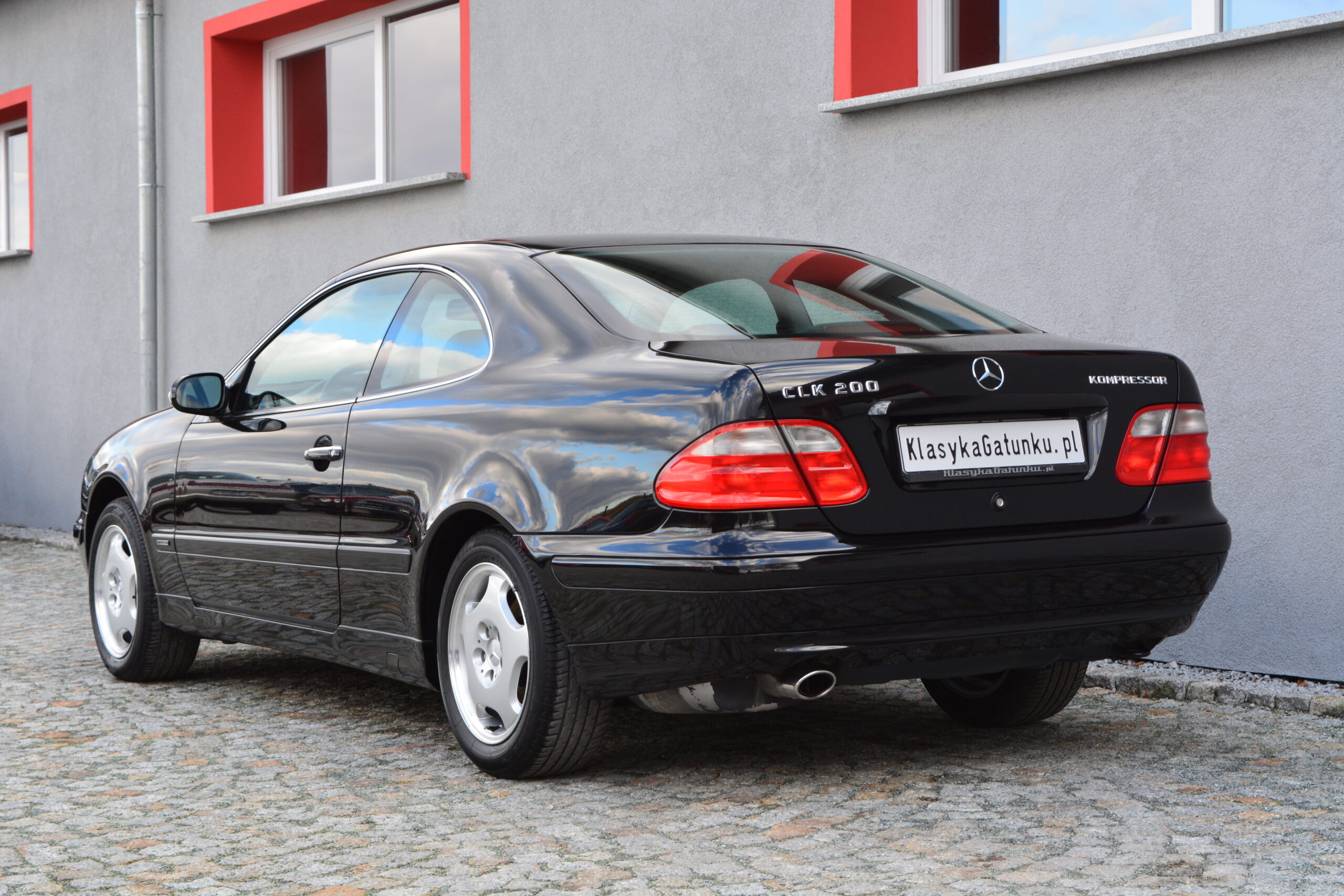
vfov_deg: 19.7
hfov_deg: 29.2
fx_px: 2576
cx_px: 672
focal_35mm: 69
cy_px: 448
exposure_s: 1/60
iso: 400
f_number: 10
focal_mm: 46
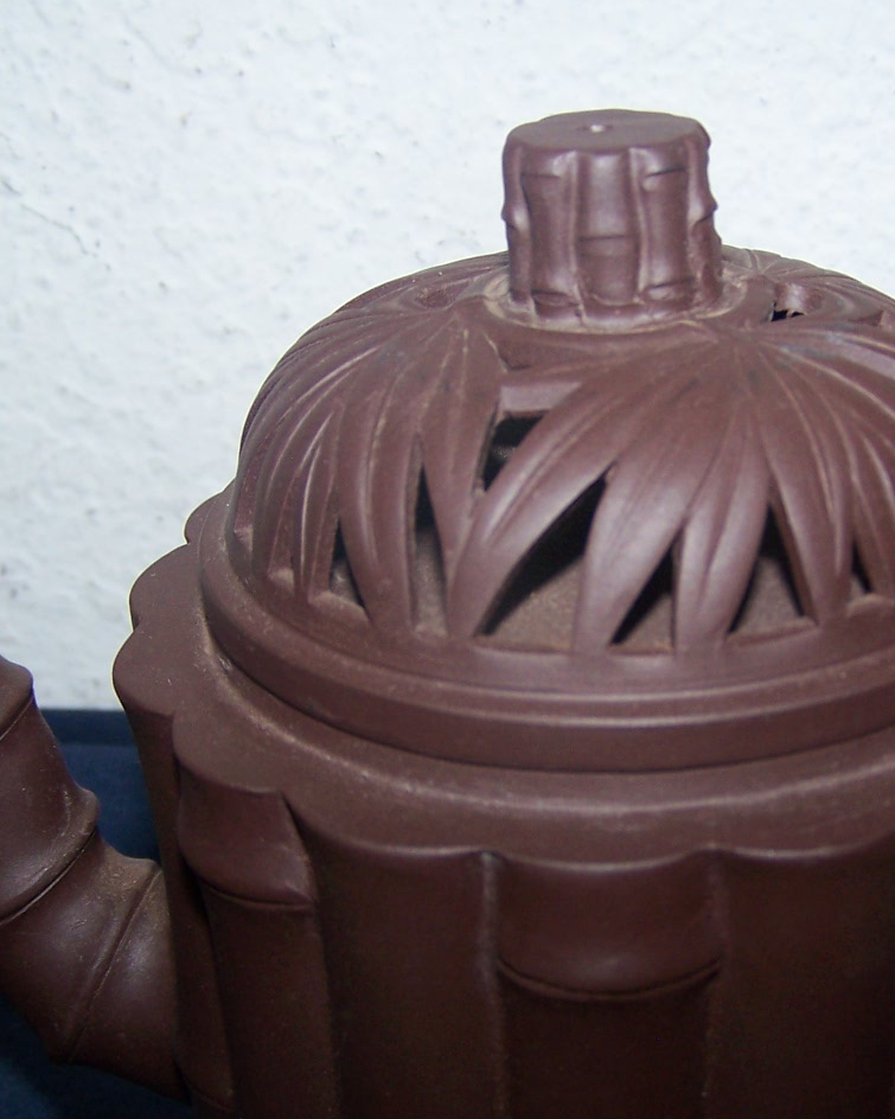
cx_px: 588
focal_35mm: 61
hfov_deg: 24.9
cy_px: 665
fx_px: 2020
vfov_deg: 30.9
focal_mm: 6.3
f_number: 2.8
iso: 80
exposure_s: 1/60
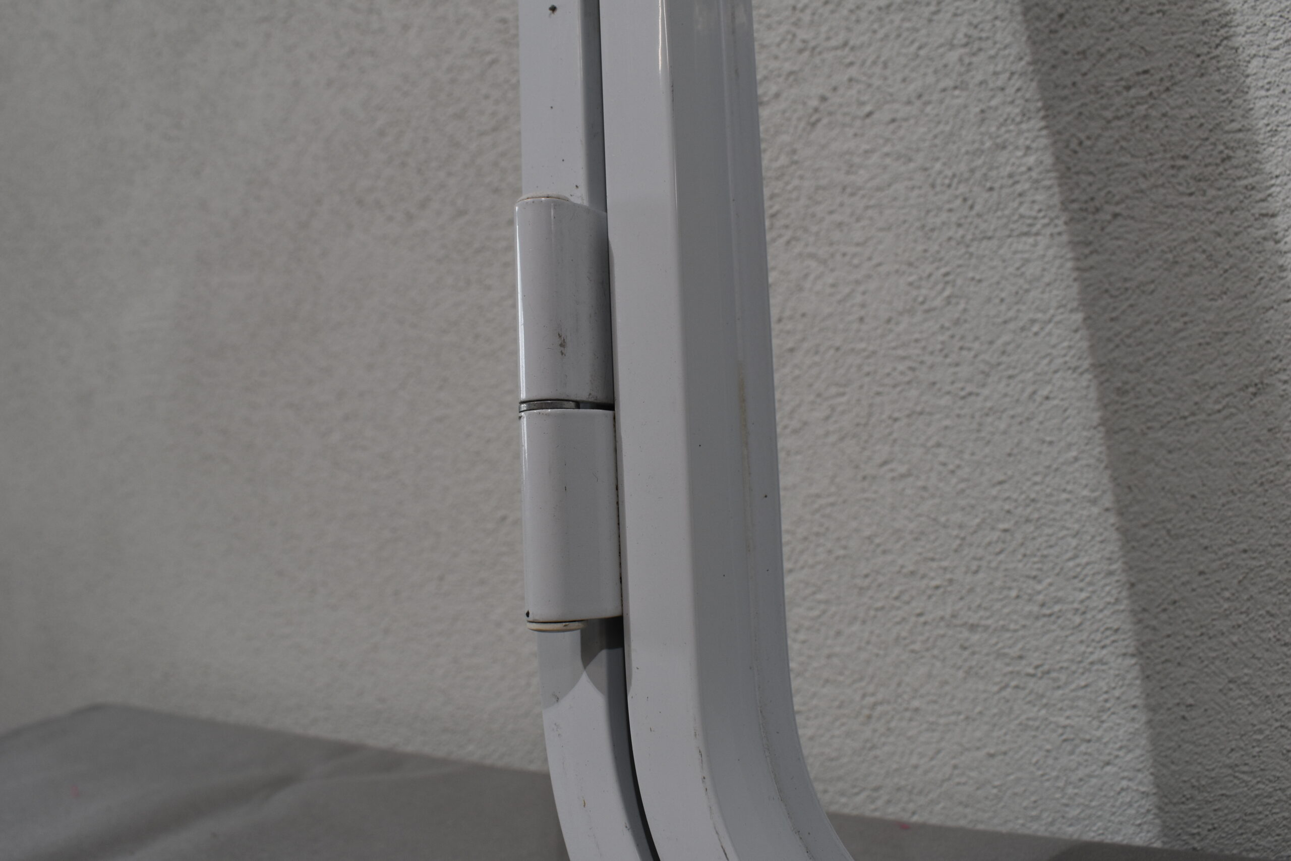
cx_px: 646
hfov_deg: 61.9
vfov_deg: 43.6
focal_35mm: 30
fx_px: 1076
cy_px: 430
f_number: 8
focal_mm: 20
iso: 250
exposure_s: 1/60
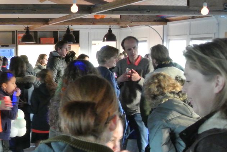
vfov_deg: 19.6
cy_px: 121
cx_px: -7
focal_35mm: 69
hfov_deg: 27.3
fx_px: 436
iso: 1400
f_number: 3.5
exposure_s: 1/15
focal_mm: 11
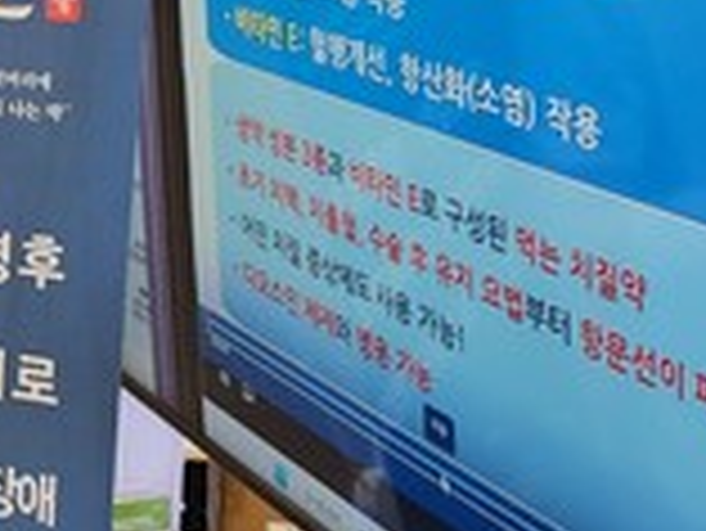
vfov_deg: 16.7
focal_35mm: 88
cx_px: -130
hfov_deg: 20.8
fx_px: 1796
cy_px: 108
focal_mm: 6.4
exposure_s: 1/120
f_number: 1.8
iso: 200
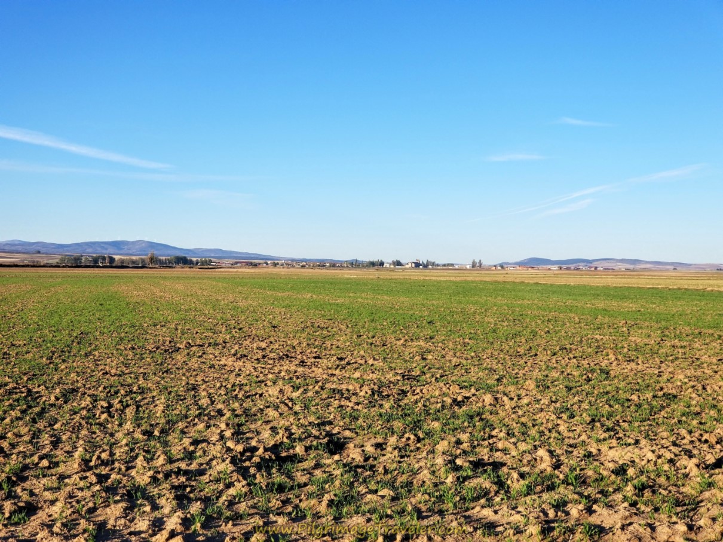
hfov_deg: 36.8
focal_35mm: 52
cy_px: 271
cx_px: 362
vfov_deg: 28.0
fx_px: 1086
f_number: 2.4
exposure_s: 1/576
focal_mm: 6
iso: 25
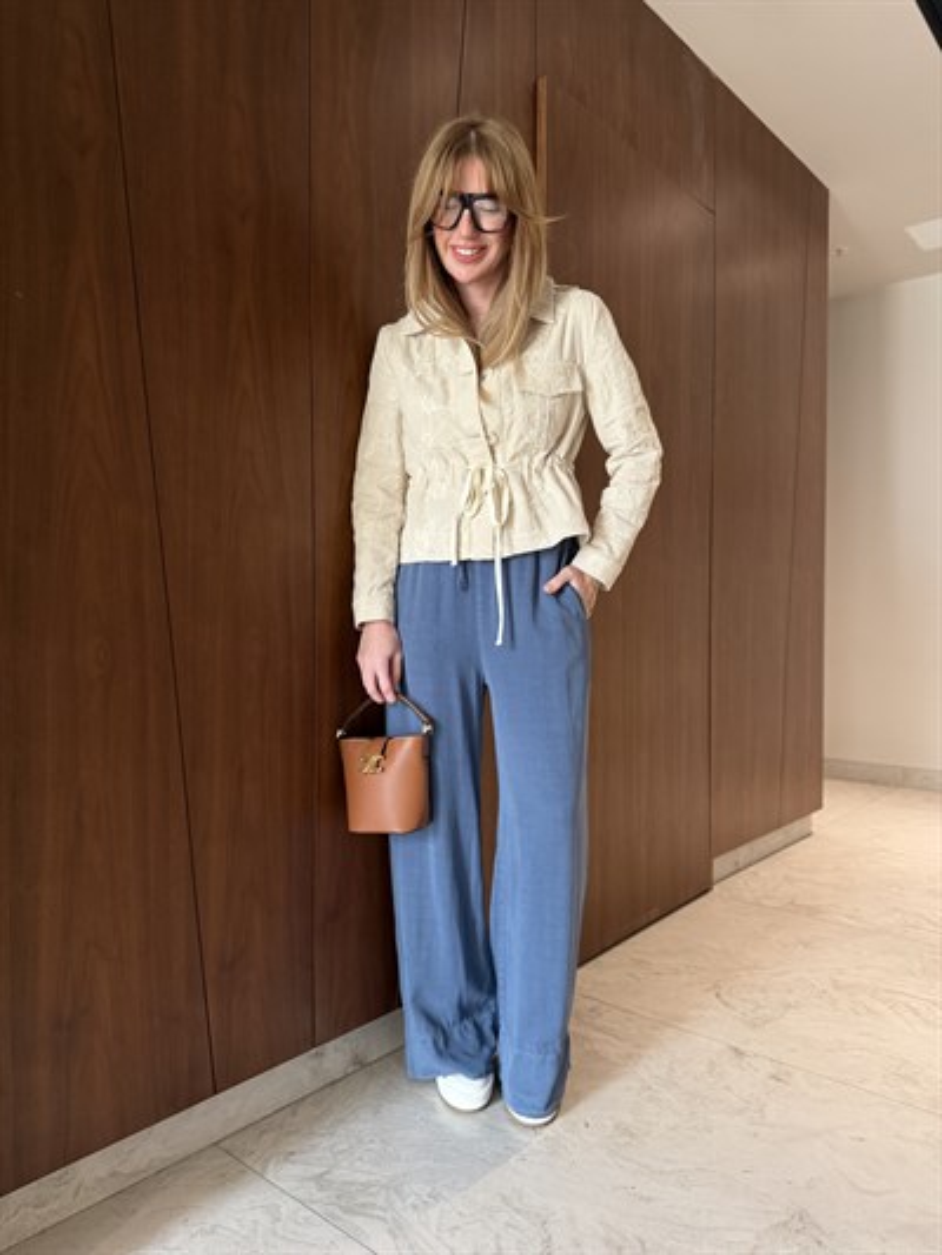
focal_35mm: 24
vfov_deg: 71.6
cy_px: 628
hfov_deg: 56.8
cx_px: 471
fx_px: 870
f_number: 1.78
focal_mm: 6.76
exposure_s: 1/50
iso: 250
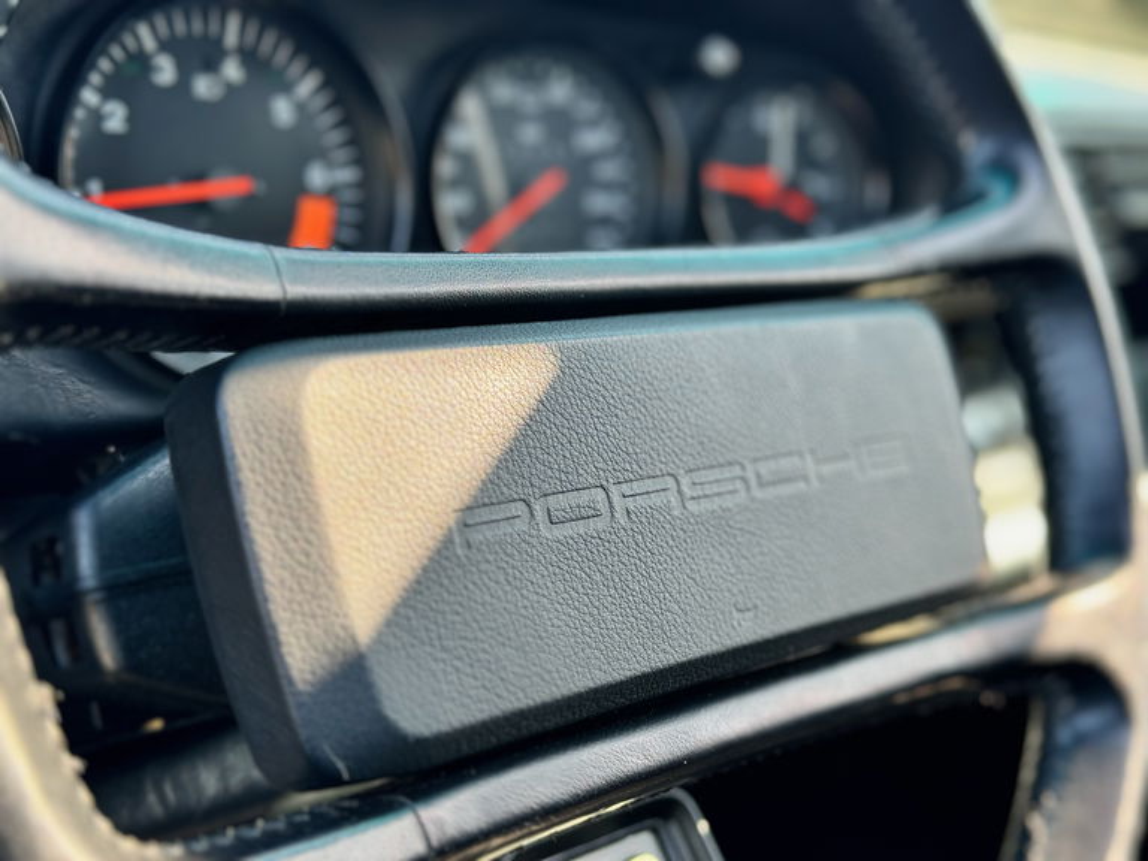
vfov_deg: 30.3
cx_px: 574
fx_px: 1592
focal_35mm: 48
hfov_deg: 39.7
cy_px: 430
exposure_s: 1/170
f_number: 1.78
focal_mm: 6.86
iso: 50
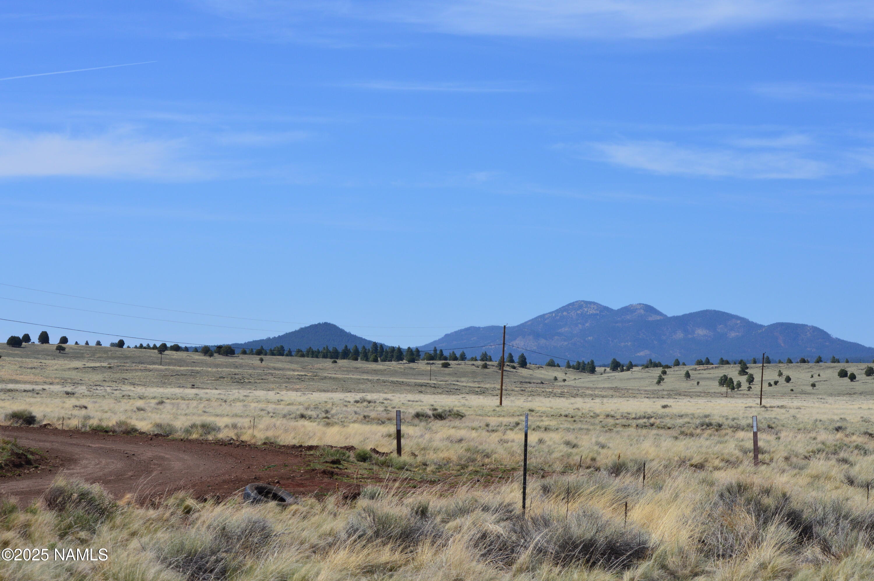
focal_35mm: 82
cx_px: 437
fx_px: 2001
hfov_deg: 24.6
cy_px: 290
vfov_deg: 16.5
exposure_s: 1/500
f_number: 11
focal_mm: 55
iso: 280
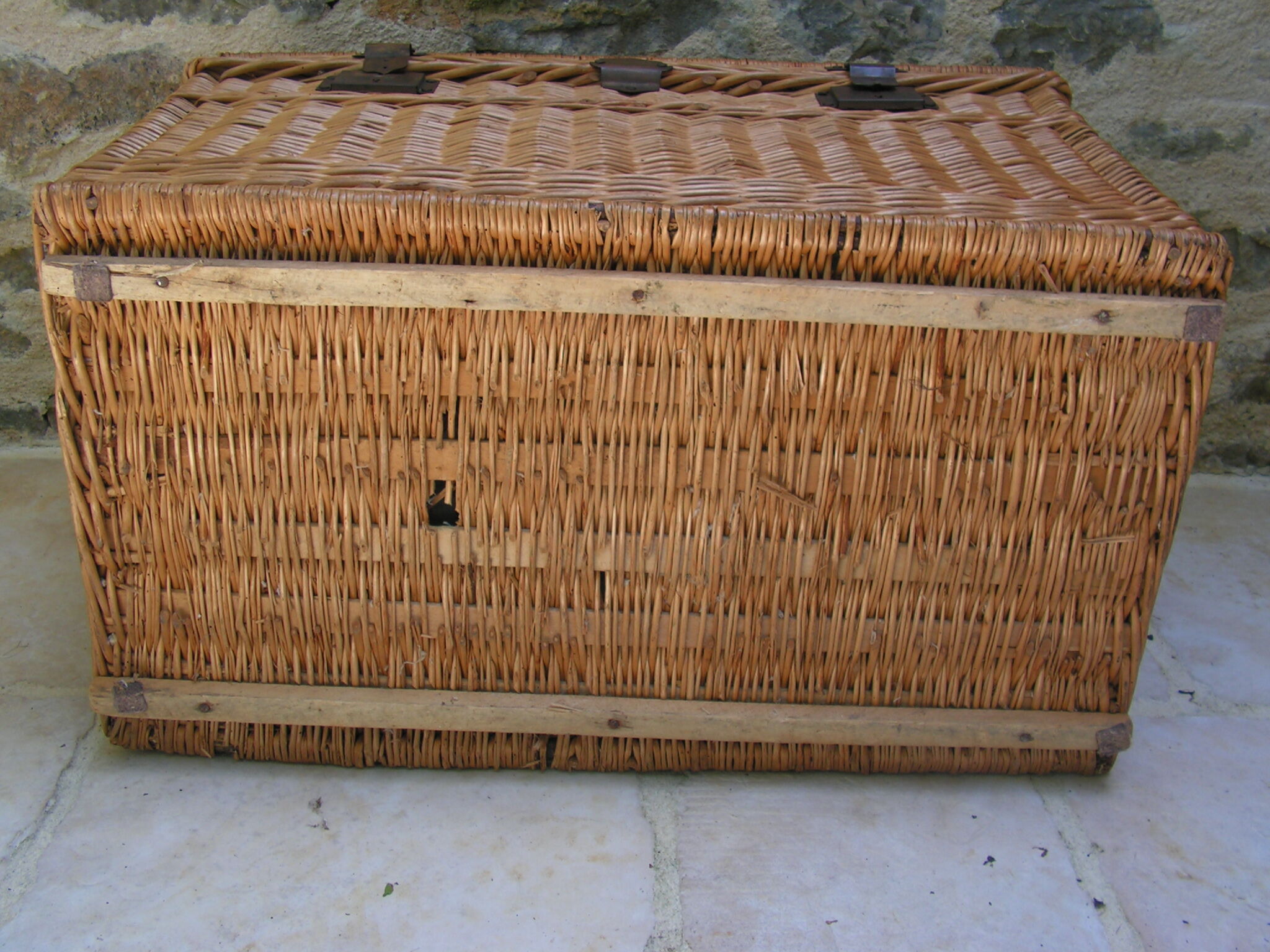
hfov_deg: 49.0
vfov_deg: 37.7
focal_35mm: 38
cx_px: 635
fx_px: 1394
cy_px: 476
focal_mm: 6.4
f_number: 3.2
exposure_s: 1/80
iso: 64
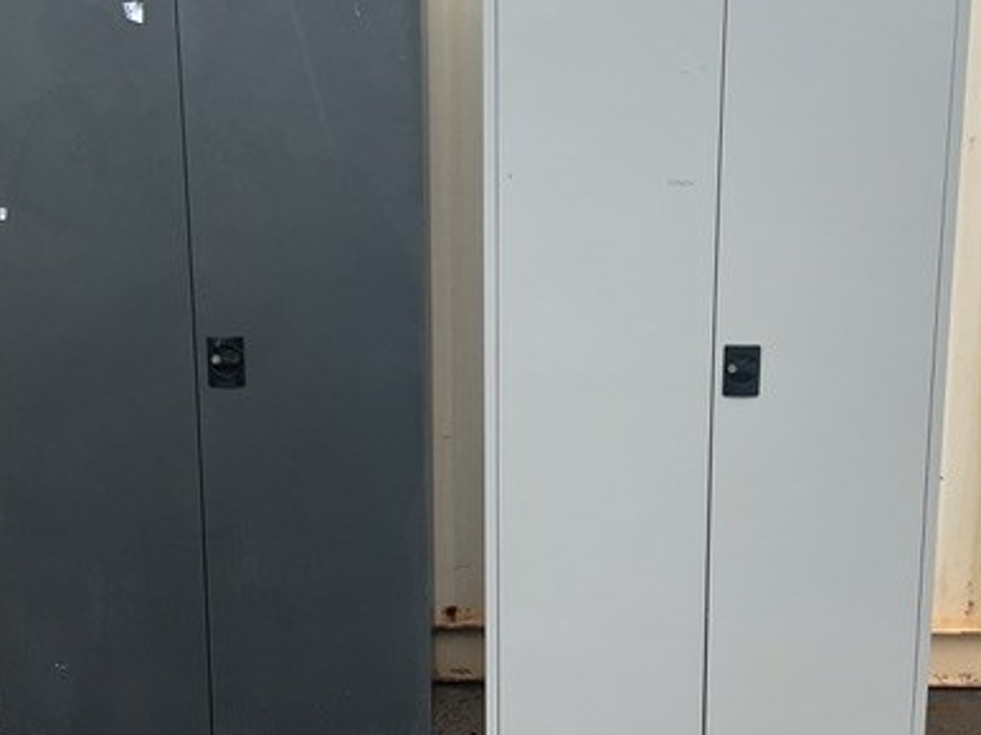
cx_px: 494
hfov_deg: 39.7
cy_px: 317
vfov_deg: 30.2
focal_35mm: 48
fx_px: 1360
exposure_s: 1/551
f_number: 1.8
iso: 16
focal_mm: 3
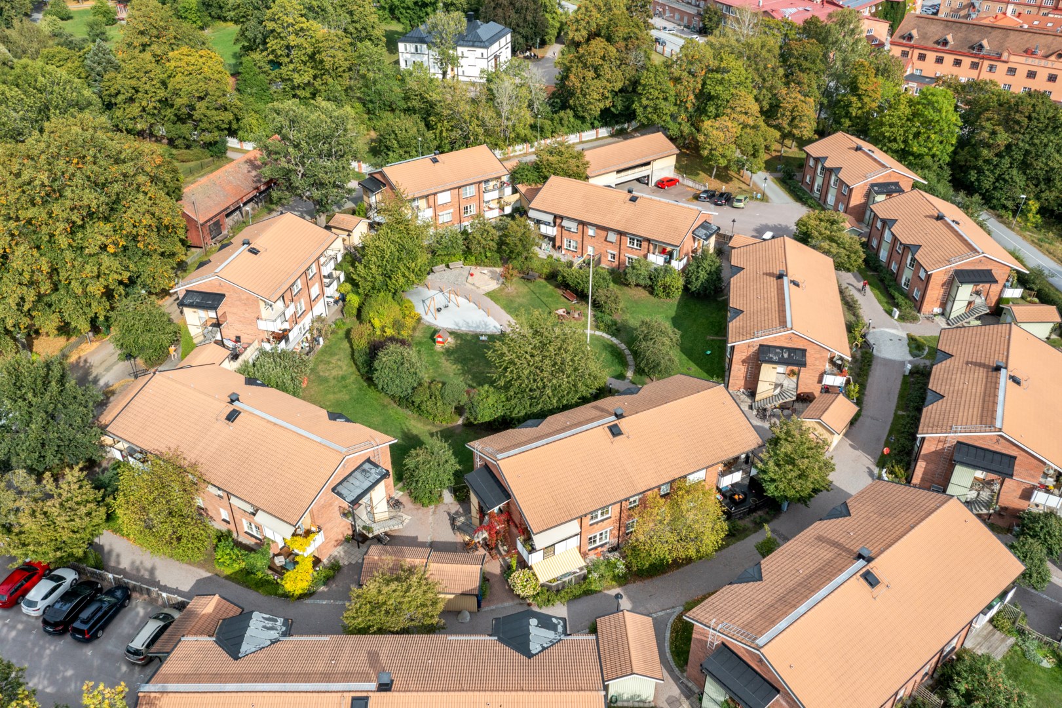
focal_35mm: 28
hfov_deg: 65.5
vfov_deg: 46.4
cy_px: 354
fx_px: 826
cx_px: 531
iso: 100
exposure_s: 1/500
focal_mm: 10.26
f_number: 5.6
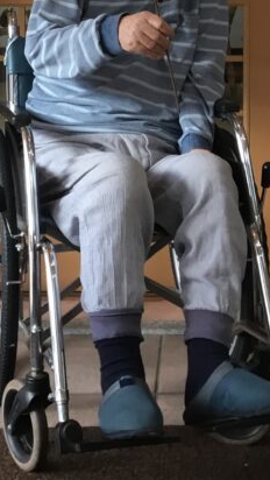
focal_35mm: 84
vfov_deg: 24.8
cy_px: 77
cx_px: 157
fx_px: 1068
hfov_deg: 14.4
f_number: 2.4
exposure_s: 1/30
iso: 50
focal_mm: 3.3
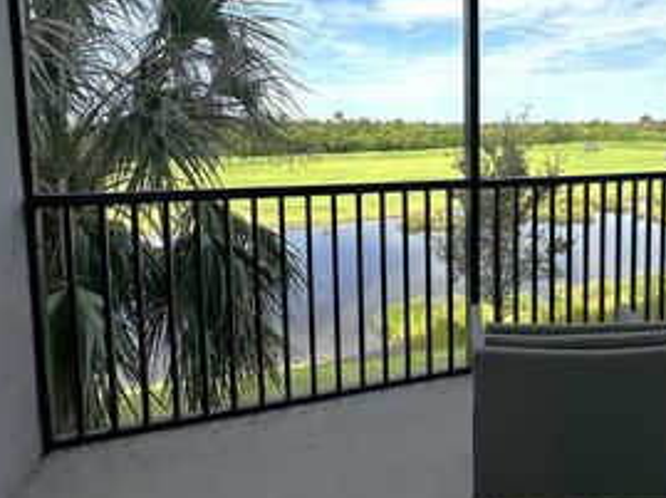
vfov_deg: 51.9
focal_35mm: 26
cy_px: 164
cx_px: 490
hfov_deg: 63.8
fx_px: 500
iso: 40
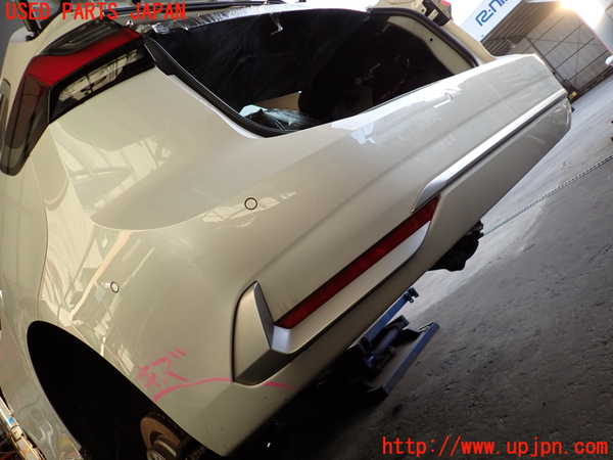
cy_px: 230
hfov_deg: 69.4
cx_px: 306
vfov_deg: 54.9
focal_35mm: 25
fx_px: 443
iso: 100
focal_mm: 4.5
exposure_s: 1/160
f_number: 2
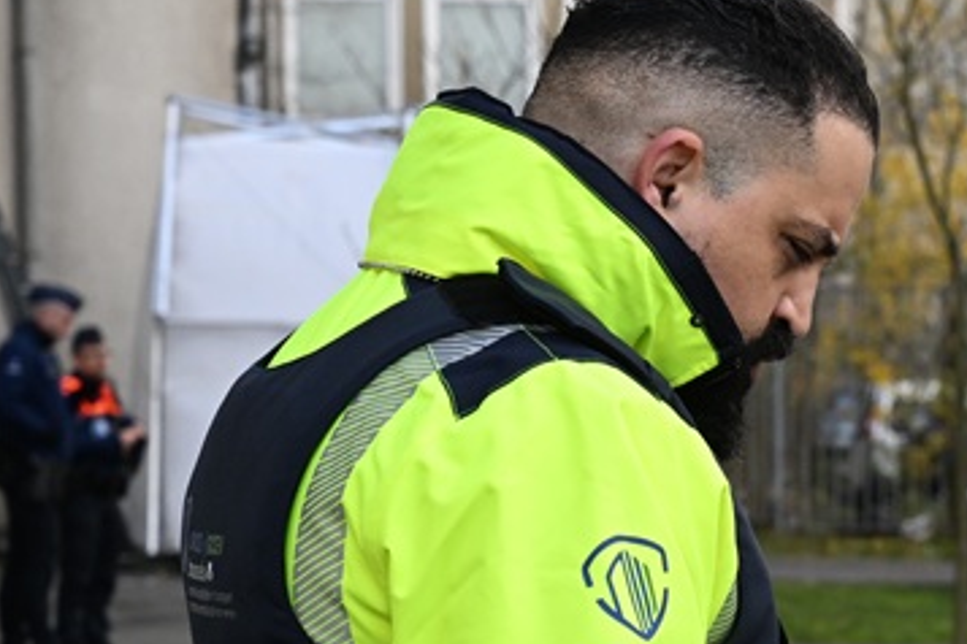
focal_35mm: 196
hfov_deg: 10.2
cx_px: 1325
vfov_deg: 7.0
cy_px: 736
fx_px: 5264
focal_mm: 70
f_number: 7.1
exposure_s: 1/640
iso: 1250
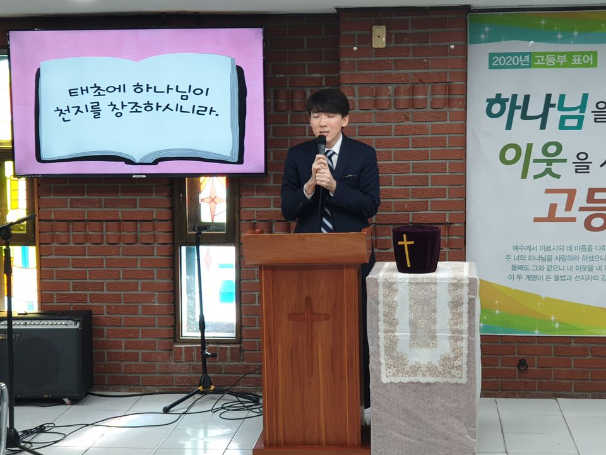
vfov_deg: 28.0
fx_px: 910
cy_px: 228
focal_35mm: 52
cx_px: 303
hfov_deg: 36.8
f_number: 2.4
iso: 100
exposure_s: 1/30
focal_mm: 6
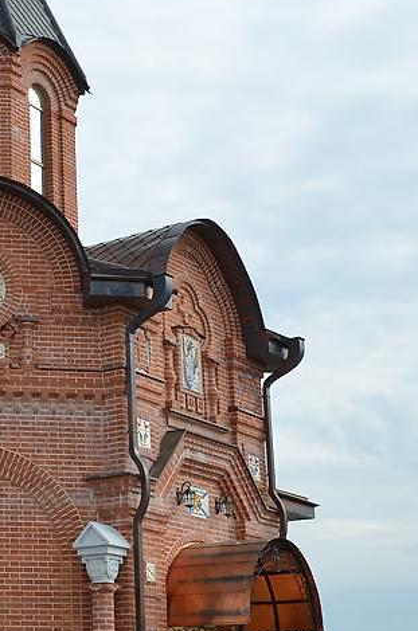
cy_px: 250
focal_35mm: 69
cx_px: -89
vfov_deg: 29.2
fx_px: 1208
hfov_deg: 18.6
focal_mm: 18
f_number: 8
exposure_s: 1/250
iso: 110
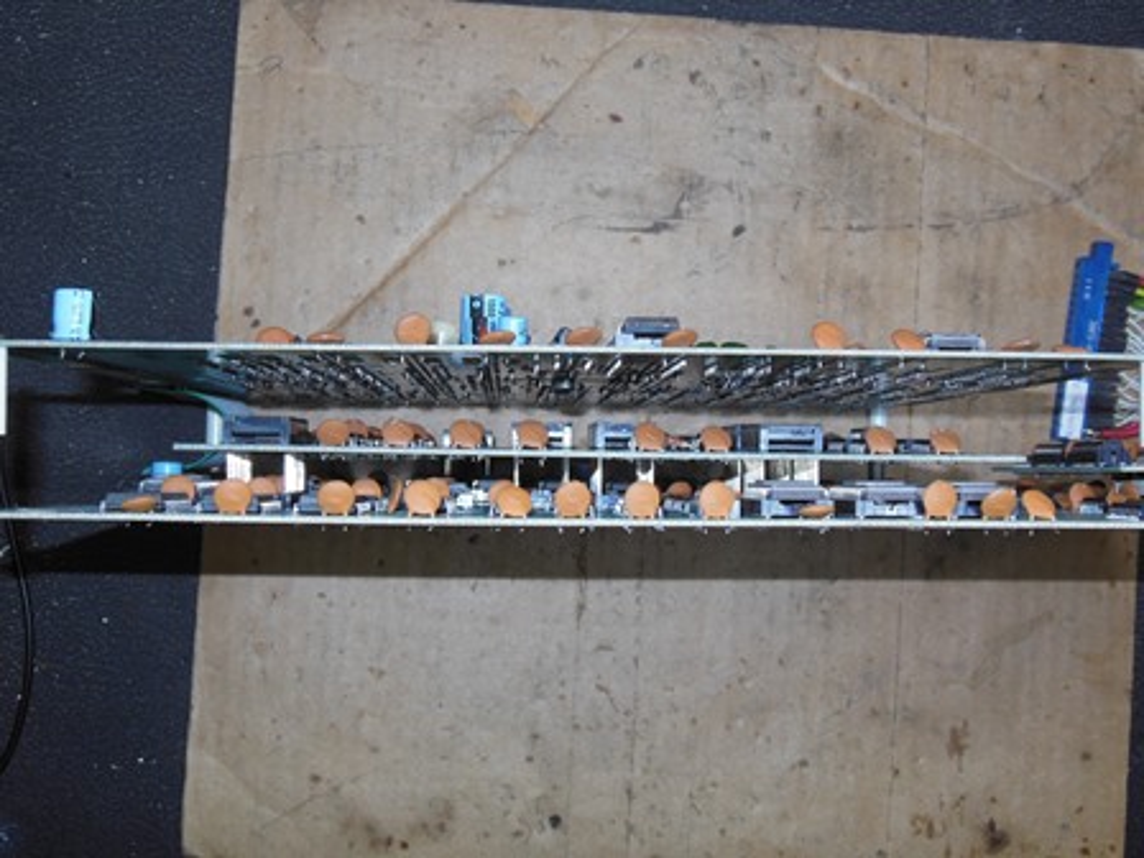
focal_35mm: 43
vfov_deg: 33.6
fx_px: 1421
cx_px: 572
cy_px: 429
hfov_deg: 43.9
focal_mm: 7.7
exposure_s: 1/30
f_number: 3.8
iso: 125
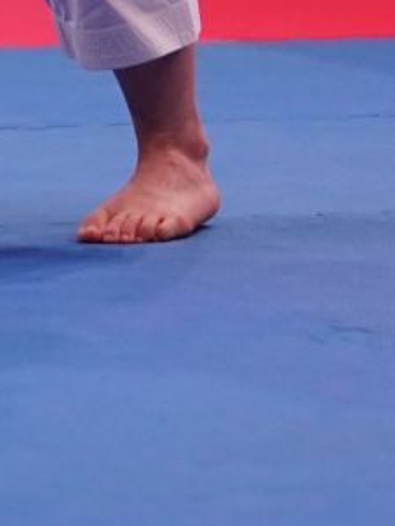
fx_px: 10271
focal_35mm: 676
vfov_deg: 2.9
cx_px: -491
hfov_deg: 2.2
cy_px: -362
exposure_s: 1/1000
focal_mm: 118
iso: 2000
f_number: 2.8
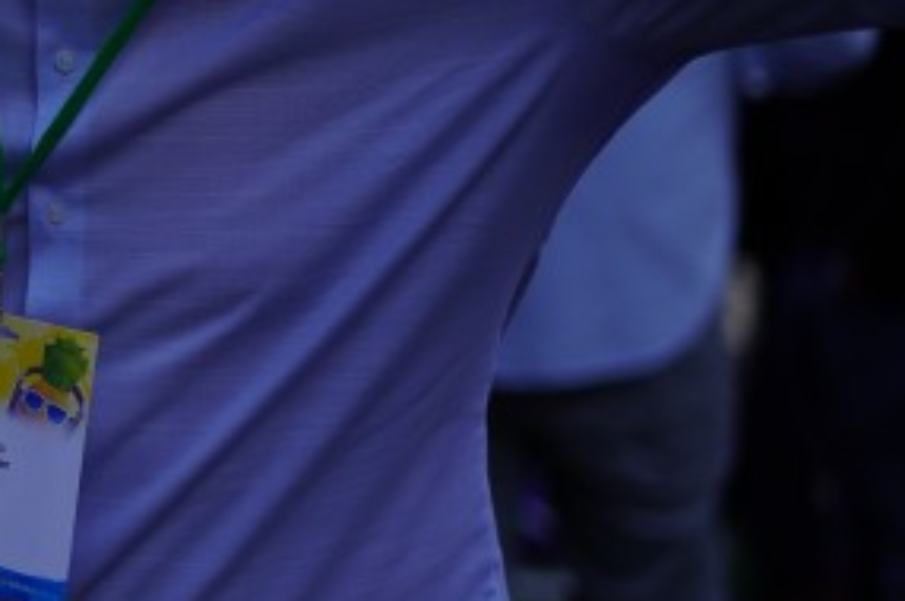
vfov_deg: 10.7
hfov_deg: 15.8
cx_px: -123
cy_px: -28
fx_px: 3164
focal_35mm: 126
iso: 100
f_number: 1.4
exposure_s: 1/8000
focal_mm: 50
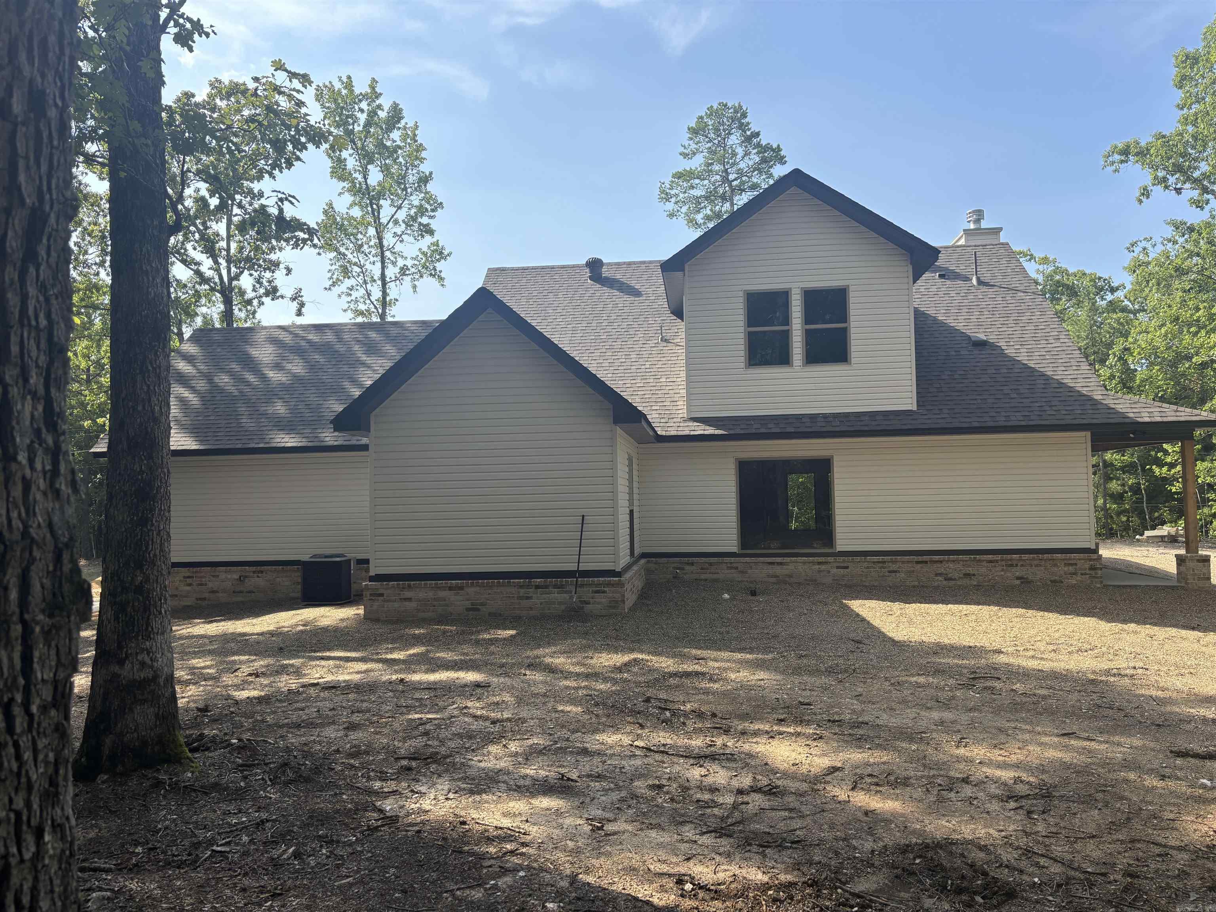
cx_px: 608
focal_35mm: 26
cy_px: 456
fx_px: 913
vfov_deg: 53.1
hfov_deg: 67.3
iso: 50
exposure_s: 1/1590
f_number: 1.6
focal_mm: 5.96
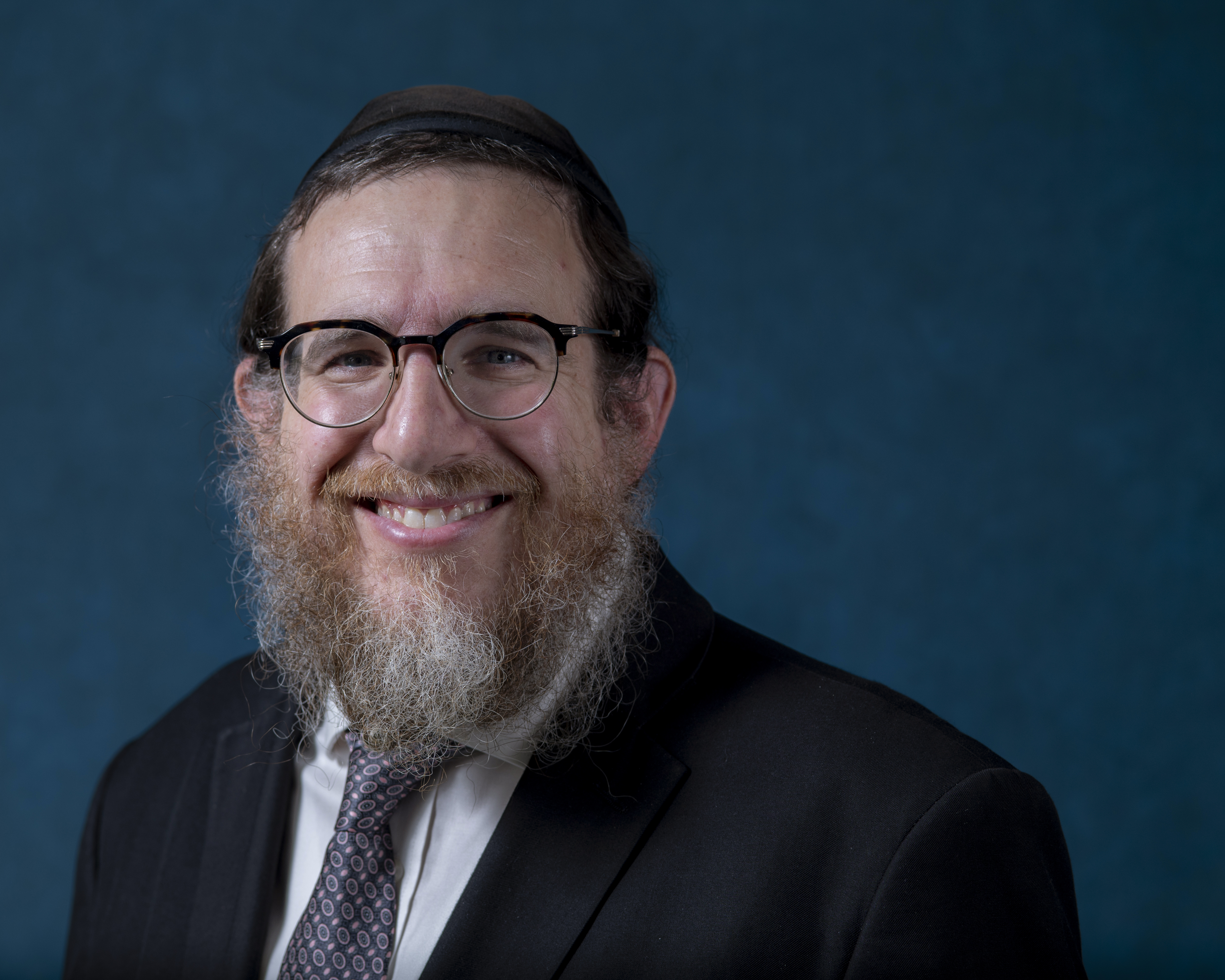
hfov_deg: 16.2
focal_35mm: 119
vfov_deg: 13.0
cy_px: 488
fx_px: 4314
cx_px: 502
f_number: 8
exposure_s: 1/200
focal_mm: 105
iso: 160
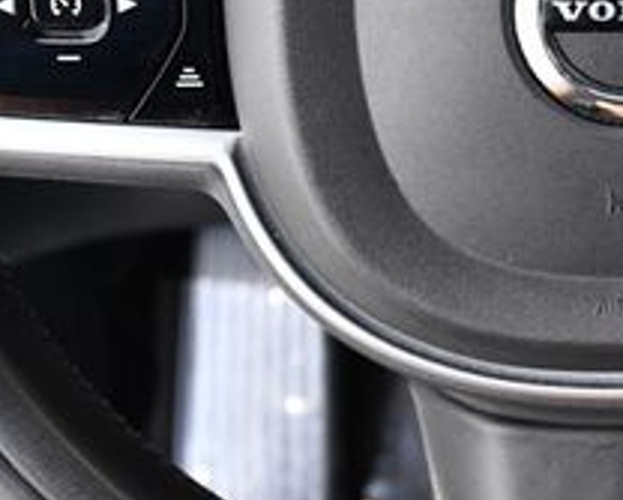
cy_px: 189
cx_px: 644
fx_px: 1810
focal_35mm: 98
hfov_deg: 18.9
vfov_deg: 15.7
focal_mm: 23
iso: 2500
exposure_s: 1/100
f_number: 5
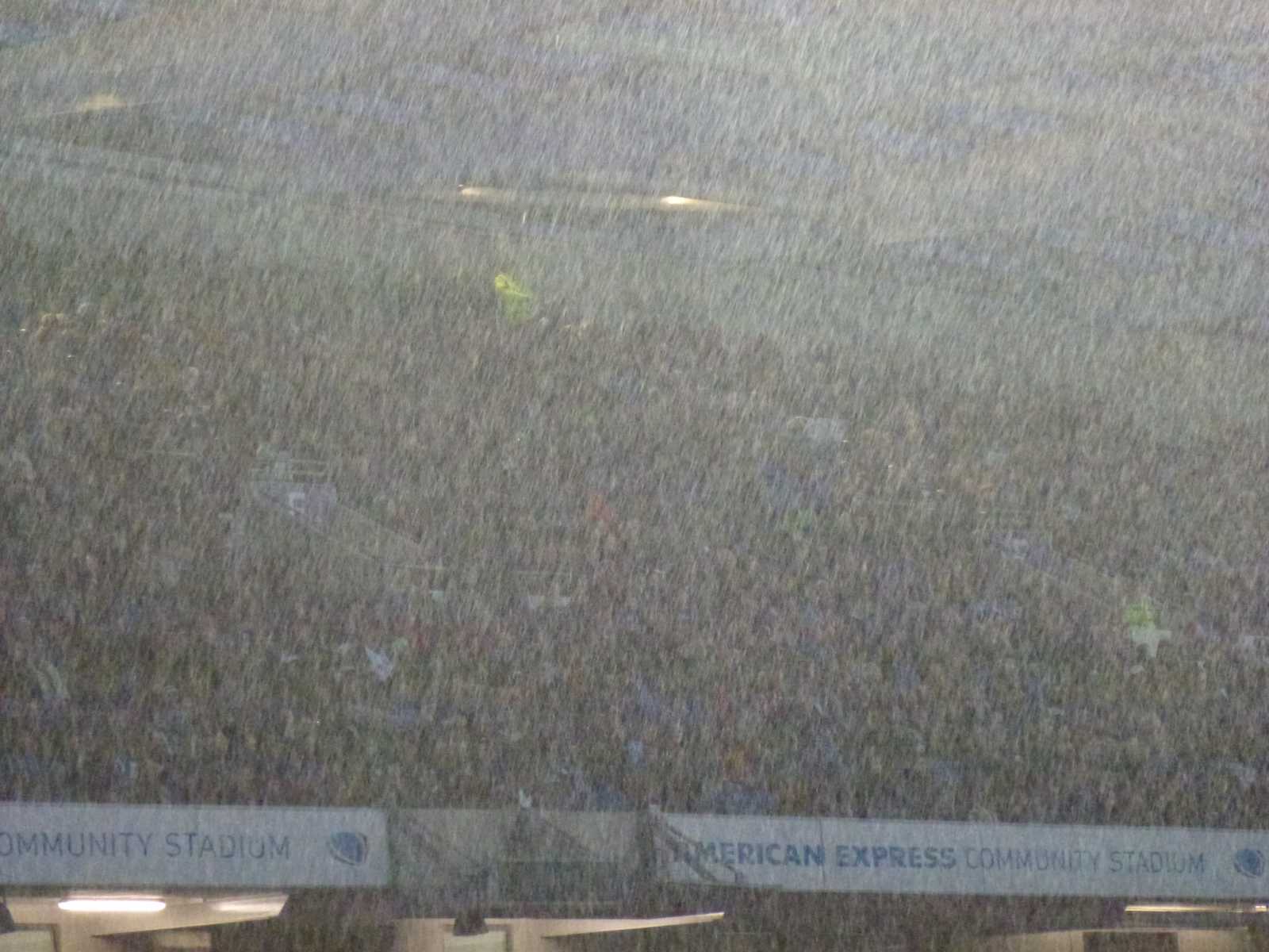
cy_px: 476
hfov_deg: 8.5
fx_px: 8505
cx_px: 634
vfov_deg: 6.4
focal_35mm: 232
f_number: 5.6
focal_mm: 41.5
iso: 1600
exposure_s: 1/100
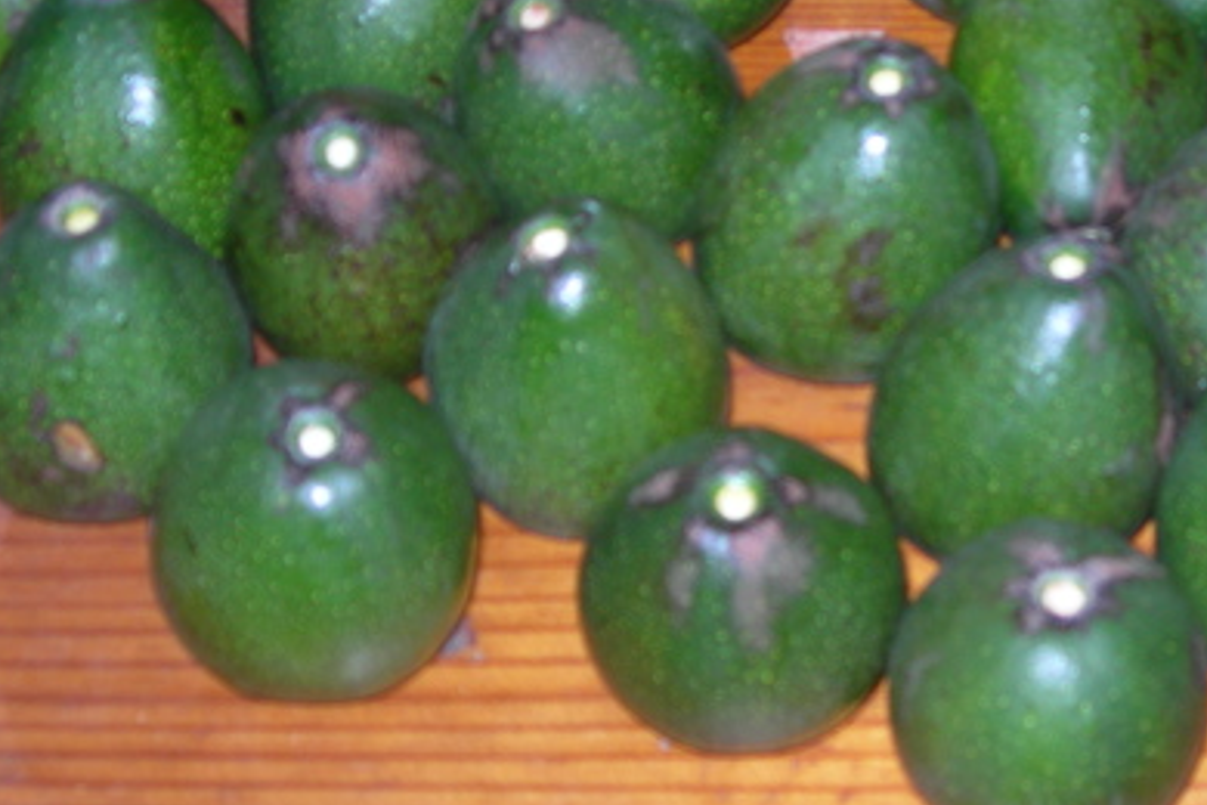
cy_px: 325
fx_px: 2716
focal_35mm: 81
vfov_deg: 16.8
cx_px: 953
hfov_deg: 24.7
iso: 50
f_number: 2.8
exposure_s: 1/60.1
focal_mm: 7.8
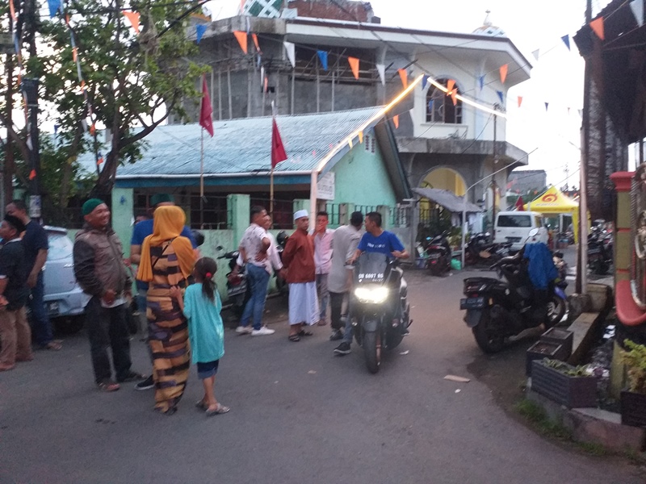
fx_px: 485
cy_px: 242
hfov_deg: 67.3
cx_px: 323
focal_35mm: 26
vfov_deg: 53.1
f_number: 1.9
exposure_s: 1/25
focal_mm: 3.6
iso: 250
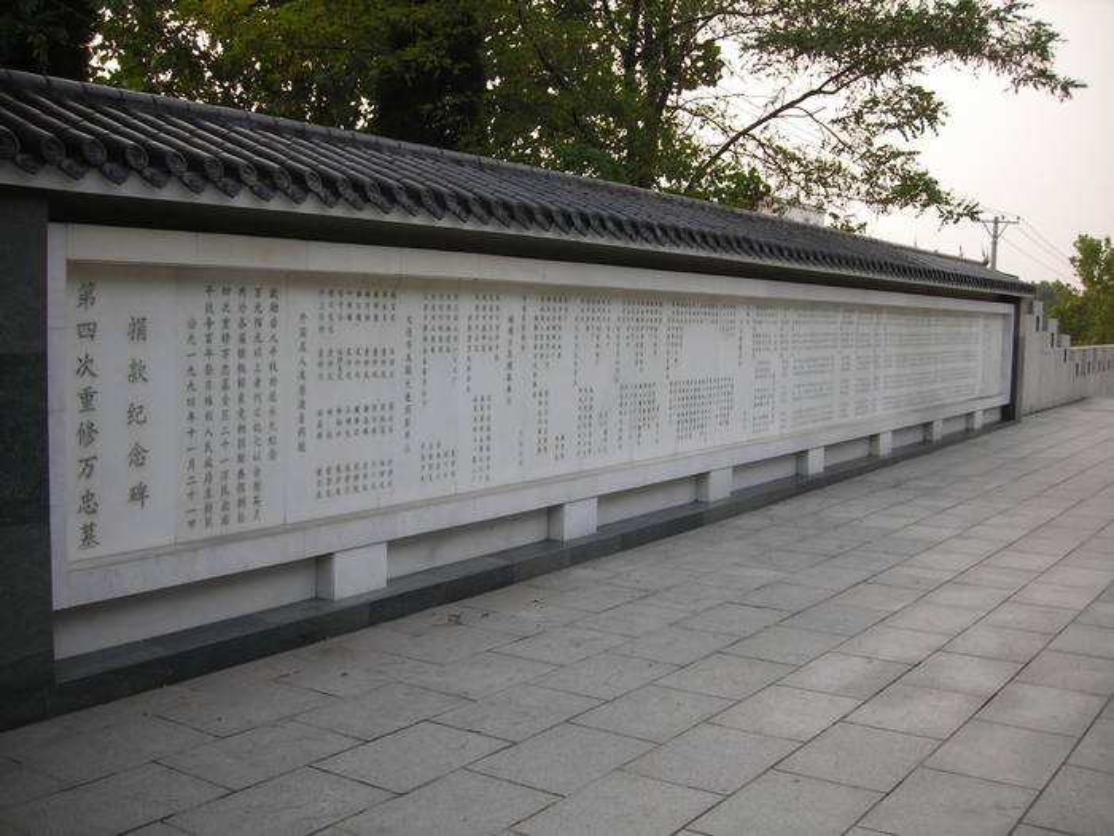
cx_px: 557
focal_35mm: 38
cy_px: 418
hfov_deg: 49.0
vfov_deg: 37.7
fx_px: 1223
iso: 50
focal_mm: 6.3
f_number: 3.2
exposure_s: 1/73.8
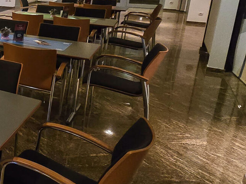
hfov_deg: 27.2
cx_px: -141
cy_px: 23
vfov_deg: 33.5
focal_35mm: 41
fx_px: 291
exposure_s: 1/50
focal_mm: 2.2
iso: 1000
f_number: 2.2
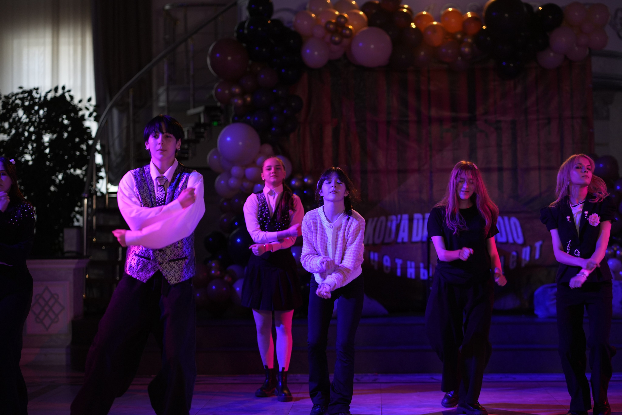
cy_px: 208
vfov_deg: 16.1
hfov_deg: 23.9
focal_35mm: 85
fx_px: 1469
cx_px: 311
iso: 800
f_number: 2.2
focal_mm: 85
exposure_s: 1/400
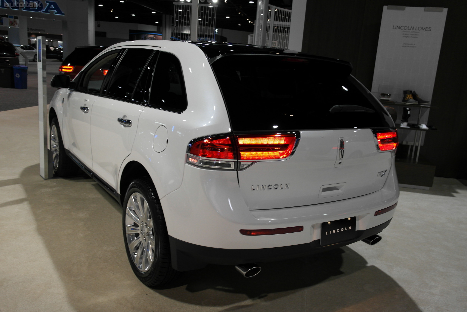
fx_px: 389
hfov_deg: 61.9
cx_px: 234
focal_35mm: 30
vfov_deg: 43.6
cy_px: 156
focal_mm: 20
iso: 400
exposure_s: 1/80
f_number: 3.5
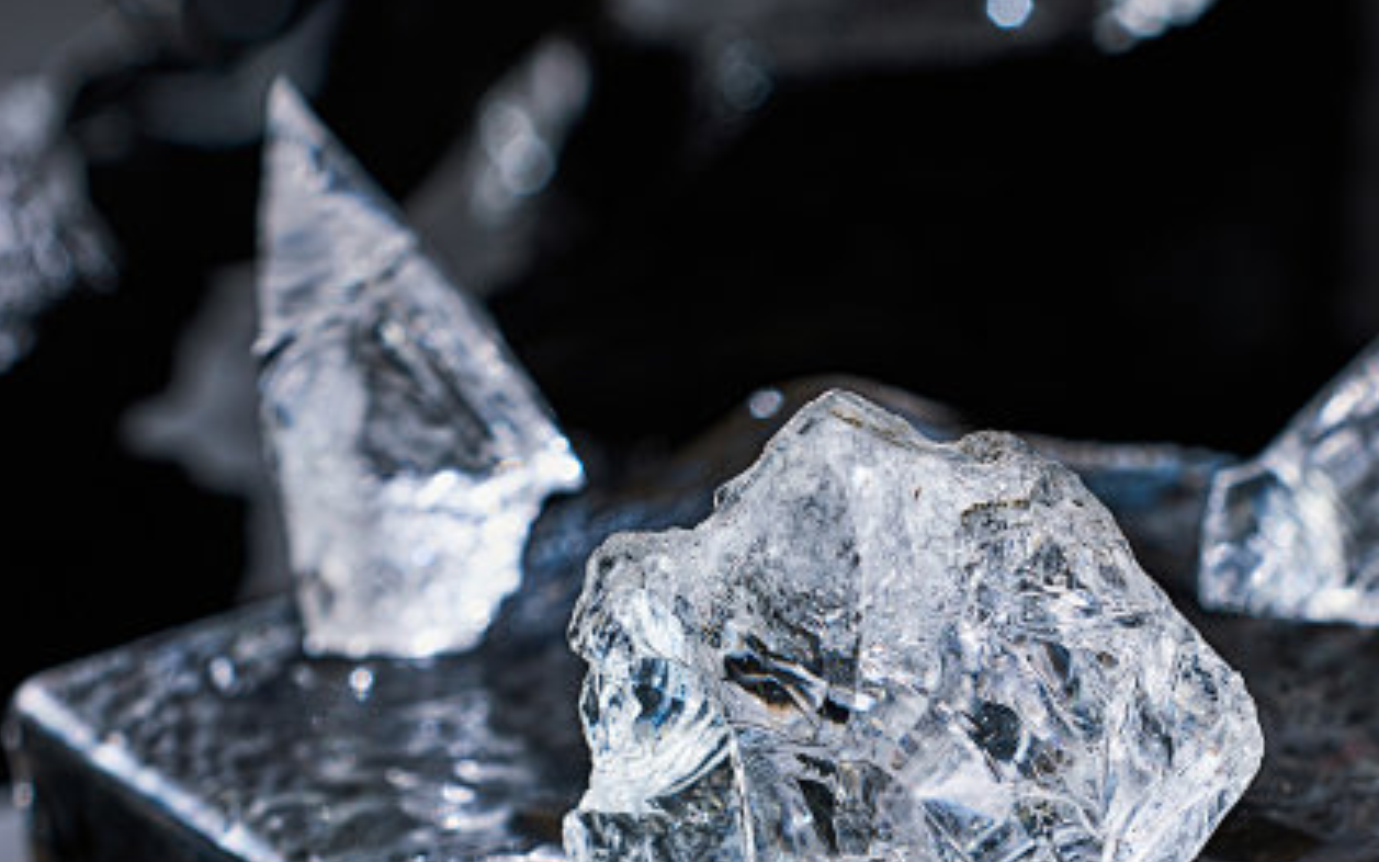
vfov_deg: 8.2
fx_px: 6014
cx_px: 833
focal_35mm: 160
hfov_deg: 13.1
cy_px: 604
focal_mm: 100
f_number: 2.8
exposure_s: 1/125
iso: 50
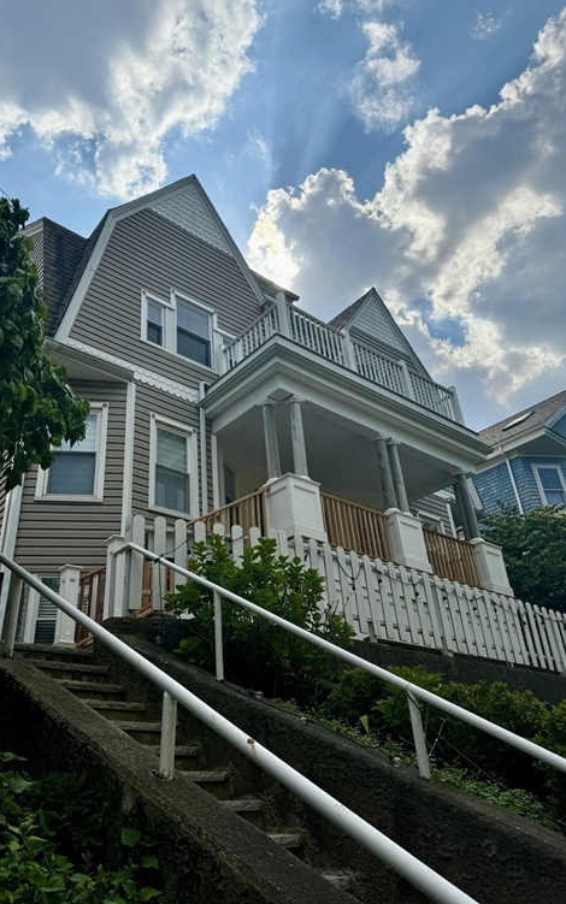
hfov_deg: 47.4
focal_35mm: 26
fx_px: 641
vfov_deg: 70.4
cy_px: 450
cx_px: 226
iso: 80
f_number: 1.78
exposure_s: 1/9009
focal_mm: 6.76
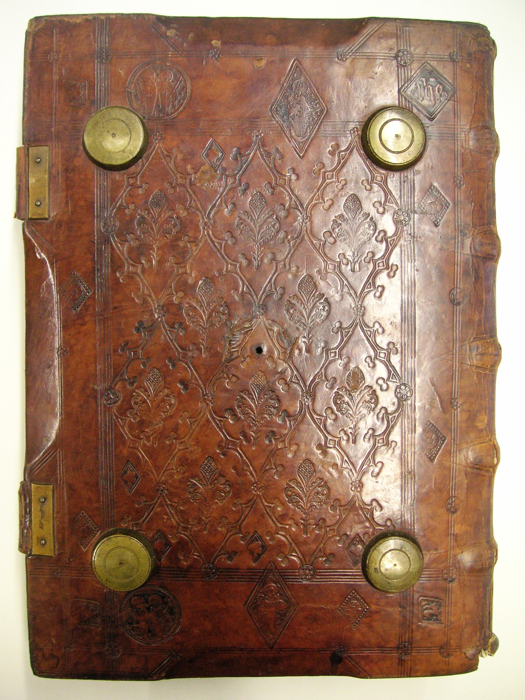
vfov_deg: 50.1
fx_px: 748
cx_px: 262
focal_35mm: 37
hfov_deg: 38.7
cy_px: 350
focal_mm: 6.1
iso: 100
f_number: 2.8
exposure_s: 1/45
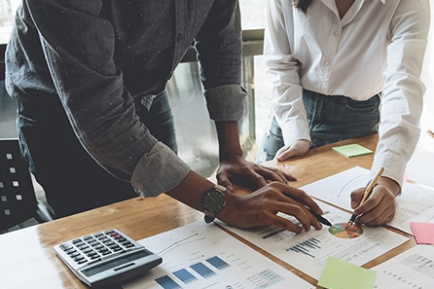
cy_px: 189
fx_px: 482
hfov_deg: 47.4
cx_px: 301
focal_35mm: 40
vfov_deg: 33.1
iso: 400
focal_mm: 18
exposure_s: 1/140
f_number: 4.5
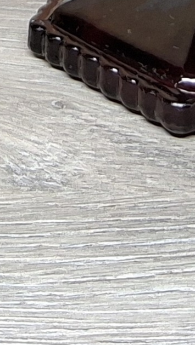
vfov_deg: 10.9
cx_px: -63
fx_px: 1588
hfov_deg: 7.0
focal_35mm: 173
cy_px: -426
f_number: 2
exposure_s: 1/60.2
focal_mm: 3.08
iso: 160
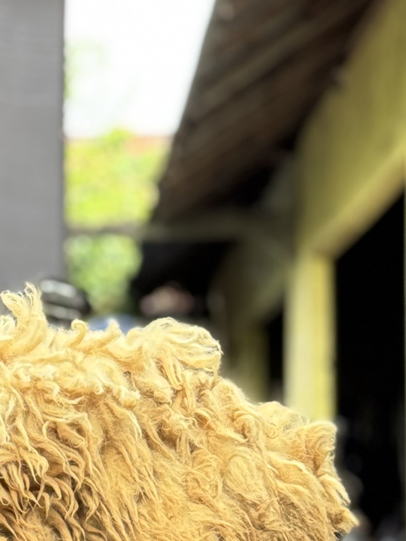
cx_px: -179
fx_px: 2408
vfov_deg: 12.8
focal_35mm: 154
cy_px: 408
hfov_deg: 9.4
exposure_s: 1/98
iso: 100
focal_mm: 6.76
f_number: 1.78
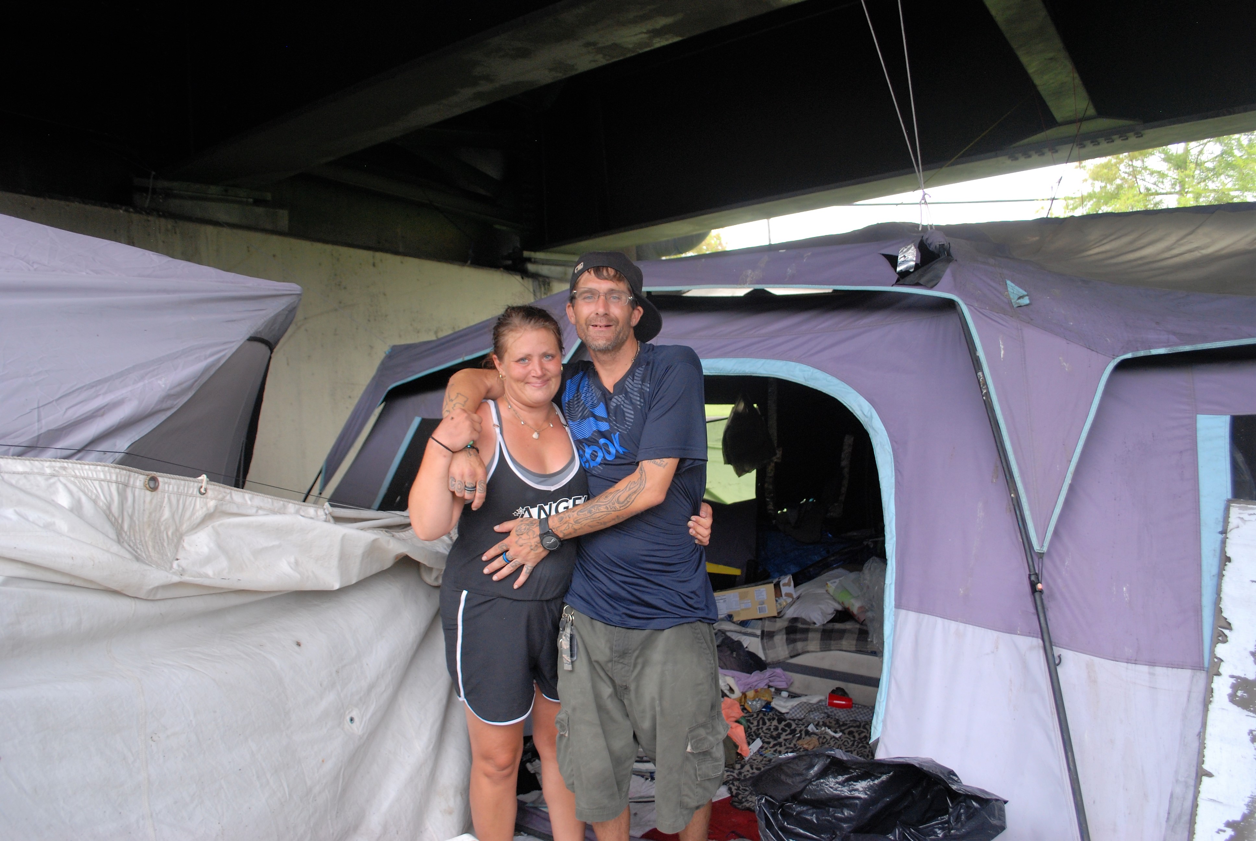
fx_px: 943
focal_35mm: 27
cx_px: 628
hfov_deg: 67.3
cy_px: 420
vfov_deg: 48.0
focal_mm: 18
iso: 400
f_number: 3.5
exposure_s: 1/200
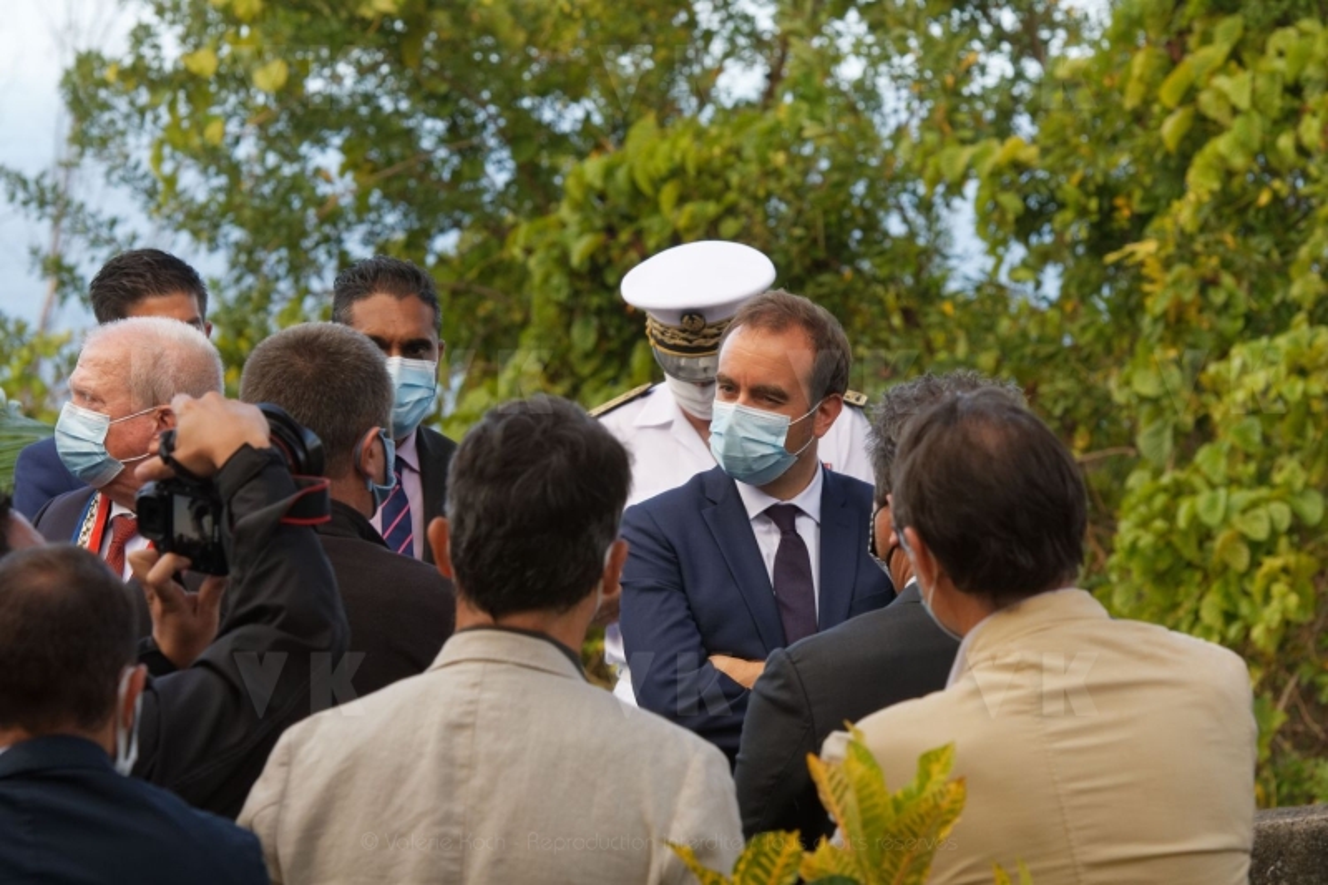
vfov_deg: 6.8
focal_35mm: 202
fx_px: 7450
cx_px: 664
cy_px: 442
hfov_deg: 10.2
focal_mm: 135
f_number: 8
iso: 400
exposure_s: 1/400
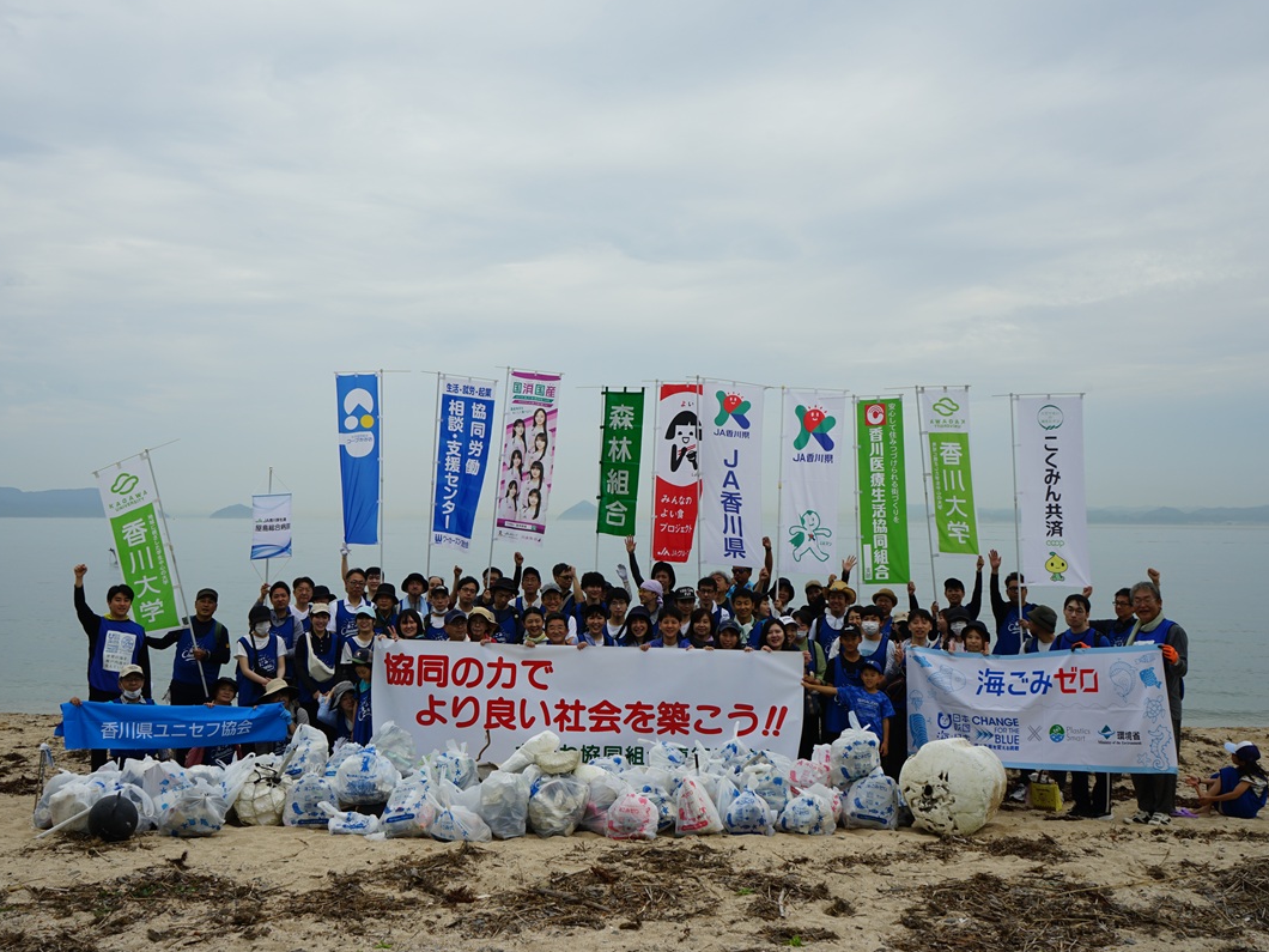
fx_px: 1356
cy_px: 475
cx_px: 593
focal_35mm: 37
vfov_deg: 38.7
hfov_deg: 50.1
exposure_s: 1/200
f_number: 11
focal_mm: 34
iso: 100
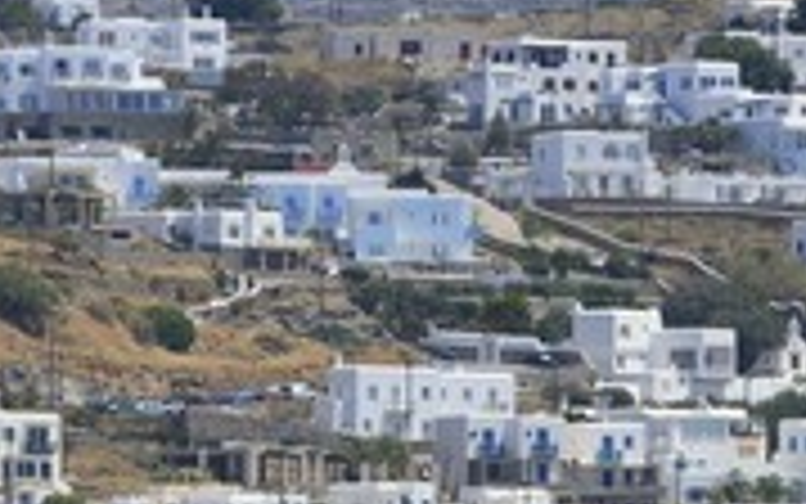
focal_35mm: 478
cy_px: 446
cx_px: 248
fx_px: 10503
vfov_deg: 2.7
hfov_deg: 4.4
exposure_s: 1/500
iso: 200
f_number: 10
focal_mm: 200
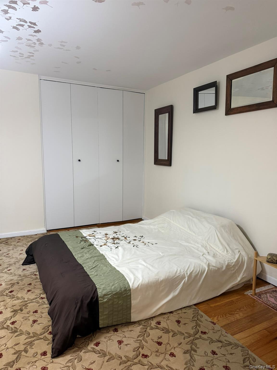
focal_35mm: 24
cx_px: 138
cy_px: 185
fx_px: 256
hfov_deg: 56.8
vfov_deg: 71.6
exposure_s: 1/60
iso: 320
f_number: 1.78
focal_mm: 6.76
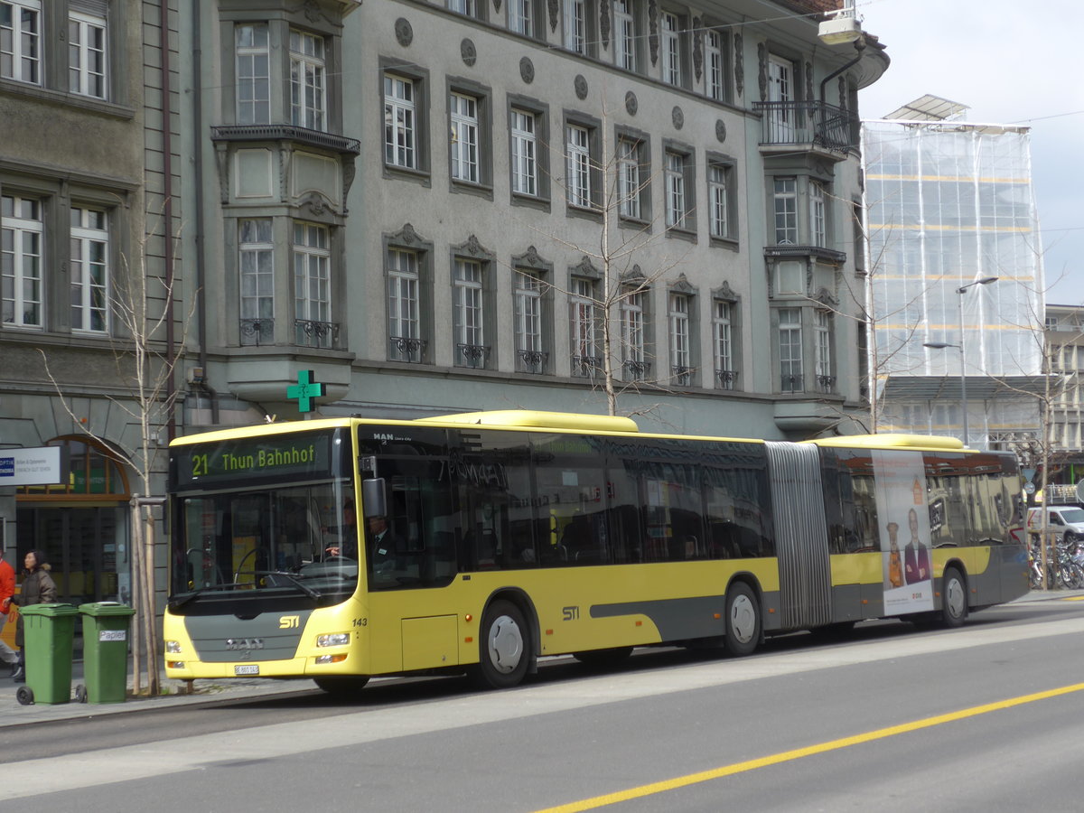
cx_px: 542
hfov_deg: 29.4
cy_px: 406
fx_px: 2067
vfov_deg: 22.3
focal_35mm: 66
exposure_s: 1/500
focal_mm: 13.4
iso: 80
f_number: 3.9
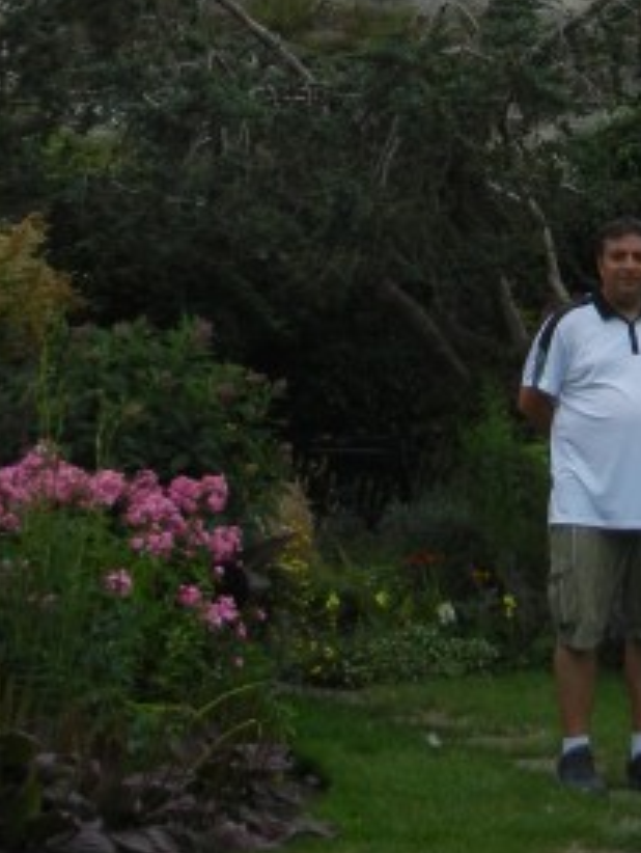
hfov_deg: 17.4
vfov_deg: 22.0
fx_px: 2071
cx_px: 520
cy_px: -84
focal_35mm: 84
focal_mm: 5.4
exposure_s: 1/916
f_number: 3.5
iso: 160
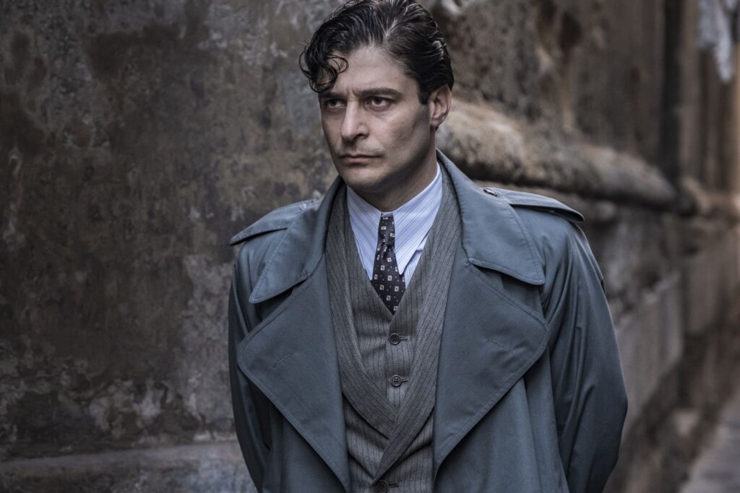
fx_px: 2117
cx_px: 370
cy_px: 246
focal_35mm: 103
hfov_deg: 19.8
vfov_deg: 13.3
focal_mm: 68.7
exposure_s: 1/125
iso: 2500
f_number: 3.6
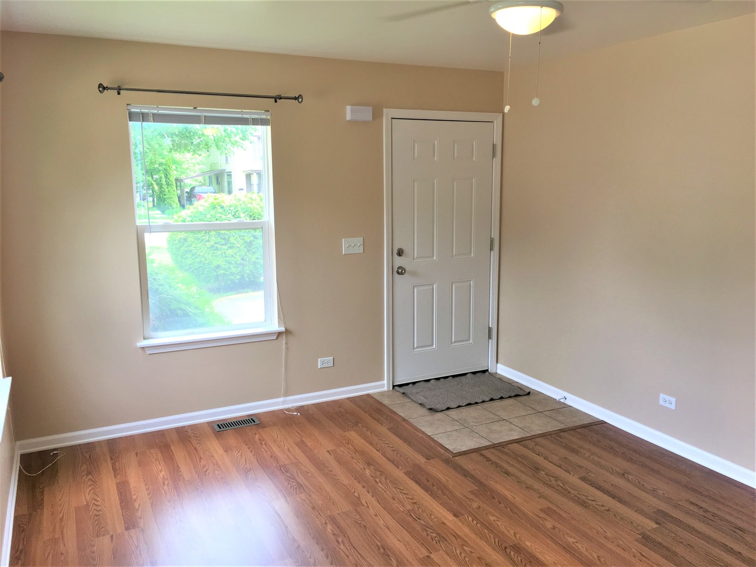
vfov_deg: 48.2
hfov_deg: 61.7
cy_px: 284
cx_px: 378
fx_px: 633
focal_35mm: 29
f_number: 2.2
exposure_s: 1/120
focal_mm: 4.15
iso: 32
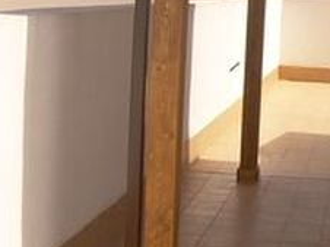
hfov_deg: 18.6
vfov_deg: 14.5
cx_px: 372
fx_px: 962
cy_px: 22
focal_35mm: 101
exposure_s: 1/500
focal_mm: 6.3
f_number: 4.6
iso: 50
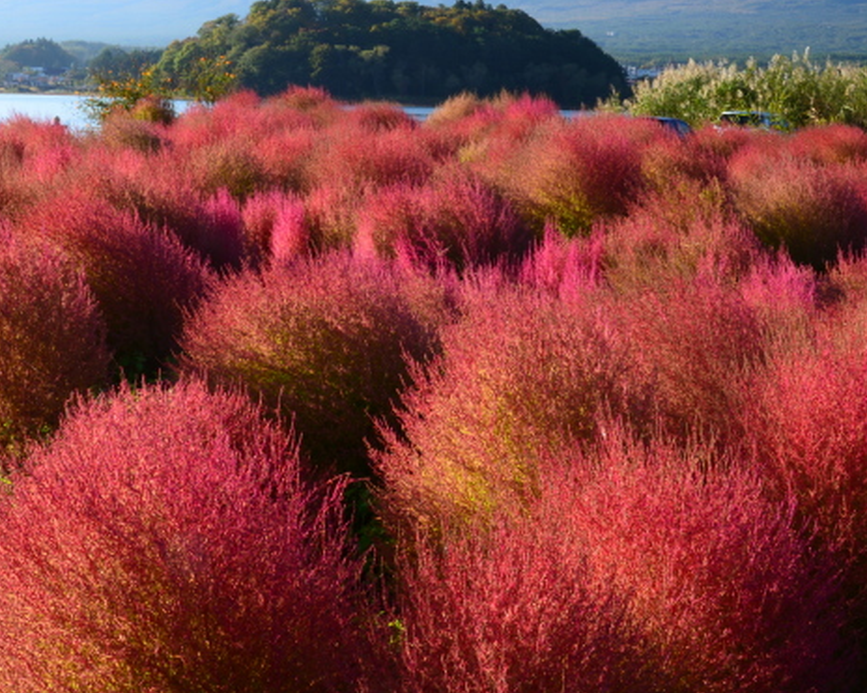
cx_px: 392
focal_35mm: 68
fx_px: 1745
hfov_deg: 27.9
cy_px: 205
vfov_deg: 22.3
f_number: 27
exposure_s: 1/3
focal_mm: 42
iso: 100
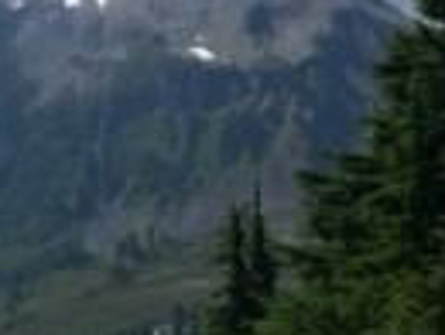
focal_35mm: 105
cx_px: 86
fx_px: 1352
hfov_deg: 18.5
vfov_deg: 13.8
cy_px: -34
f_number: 4.4
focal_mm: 6.3
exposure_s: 1/1000
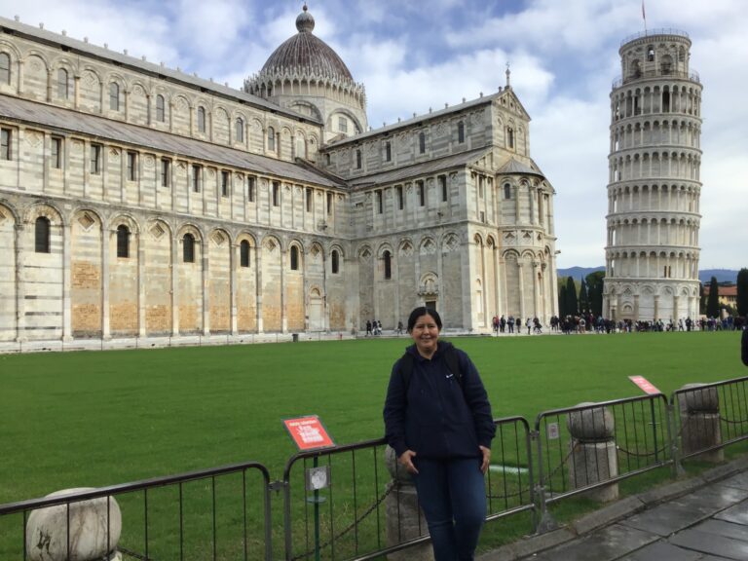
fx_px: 670
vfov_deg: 45.4
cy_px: 280
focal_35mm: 31
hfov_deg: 58.4
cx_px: 374
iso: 25
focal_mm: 3.3
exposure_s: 1/741
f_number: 2.4
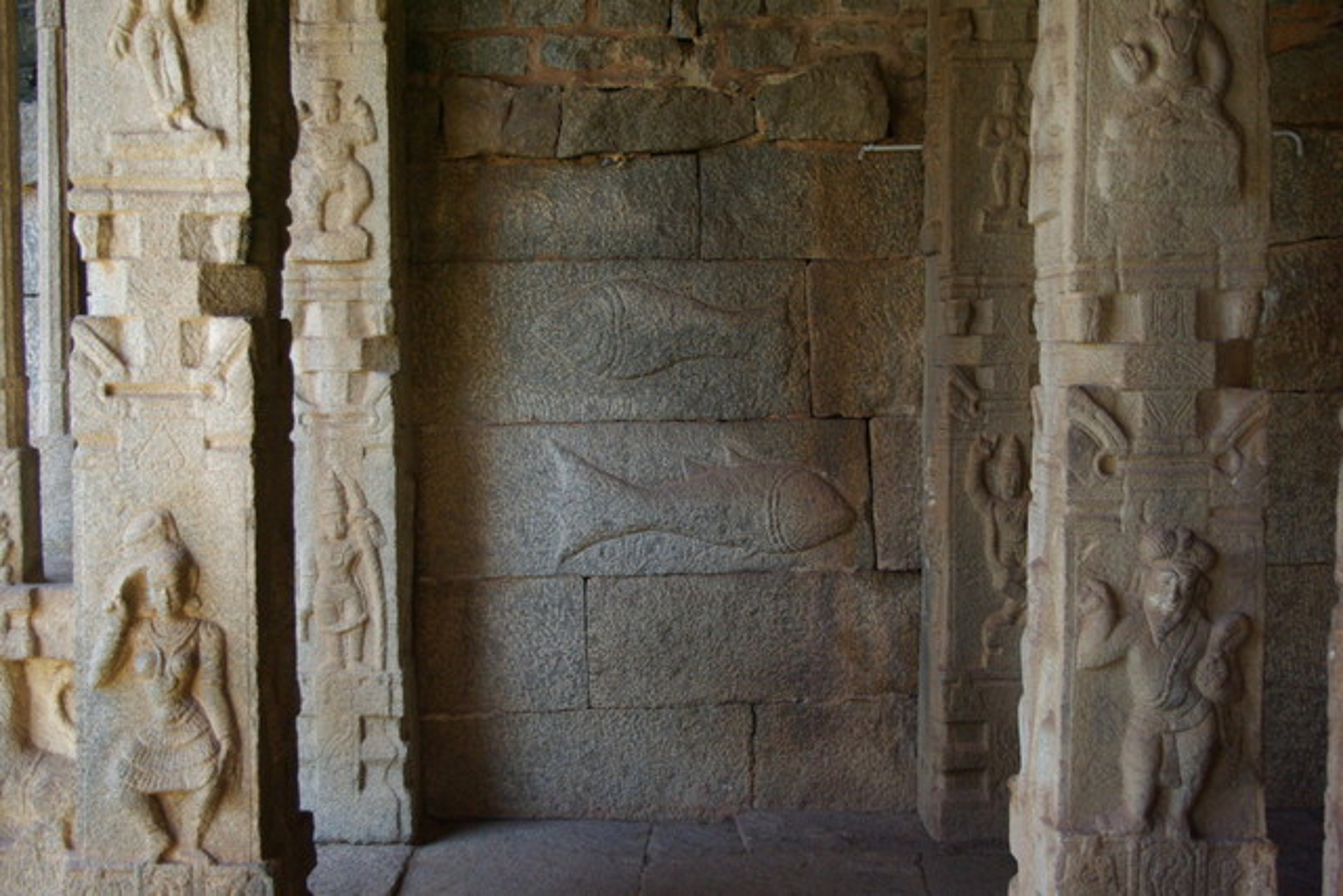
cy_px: 448
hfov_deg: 42.3
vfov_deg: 29.0
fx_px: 1735
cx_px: 672
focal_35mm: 46
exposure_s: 1/45
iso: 800
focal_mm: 31
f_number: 4
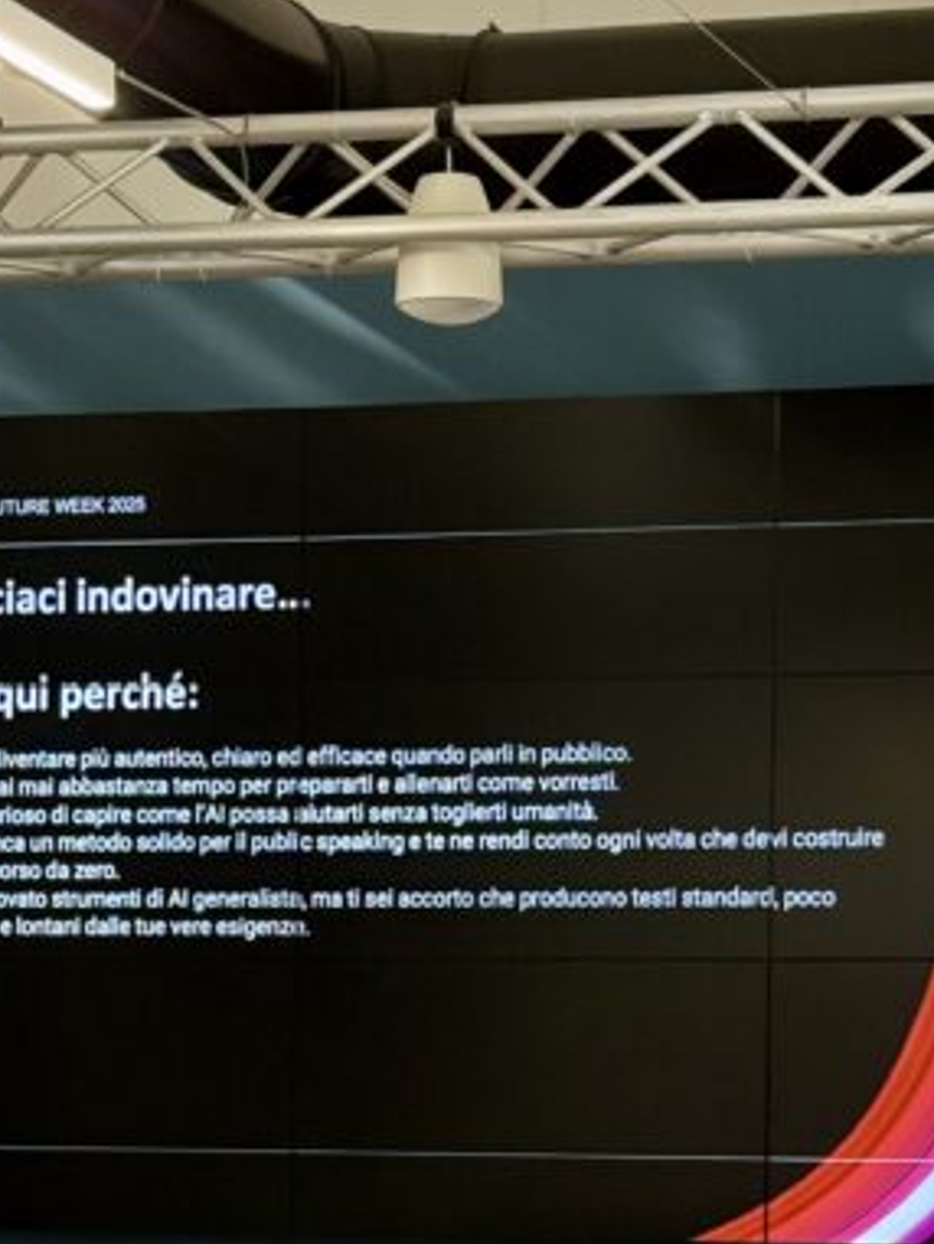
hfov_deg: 11.5
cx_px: 581
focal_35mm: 129
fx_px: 4638
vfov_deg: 15.1
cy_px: 1156
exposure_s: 1/100
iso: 100
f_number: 1.78
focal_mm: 6.76
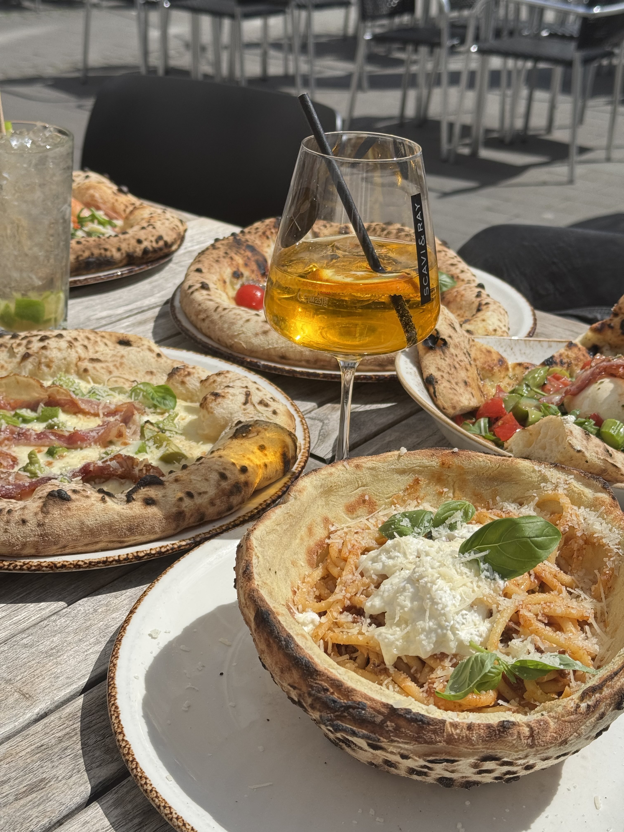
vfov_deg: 39.7
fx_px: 1154
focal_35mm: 48
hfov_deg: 30.3
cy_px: 416
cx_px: 312
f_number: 1.78
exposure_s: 1/7092
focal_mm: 6.76
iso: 64
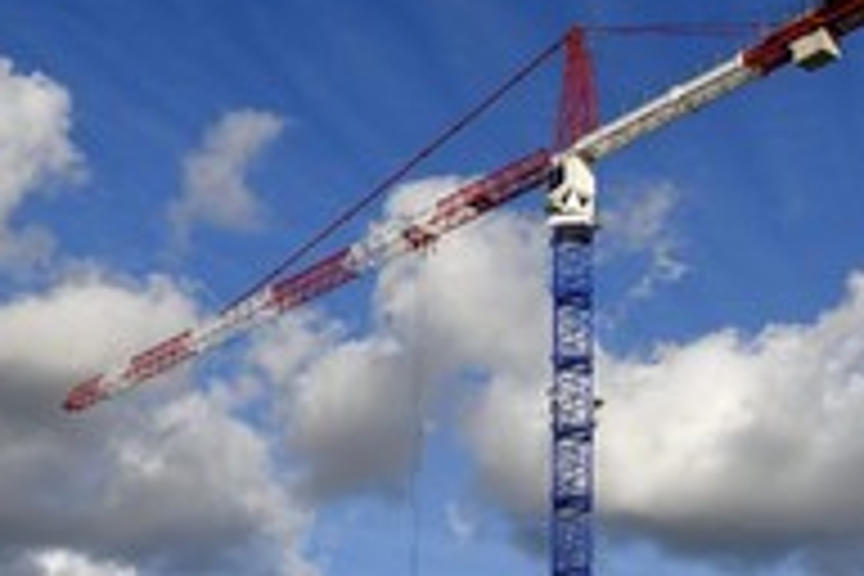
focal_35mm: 70
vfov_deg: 19.2
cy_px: 490
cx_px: 580
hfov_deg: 28.6
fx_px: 1680
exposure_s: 1/640
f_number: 10
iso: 200
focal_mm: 32
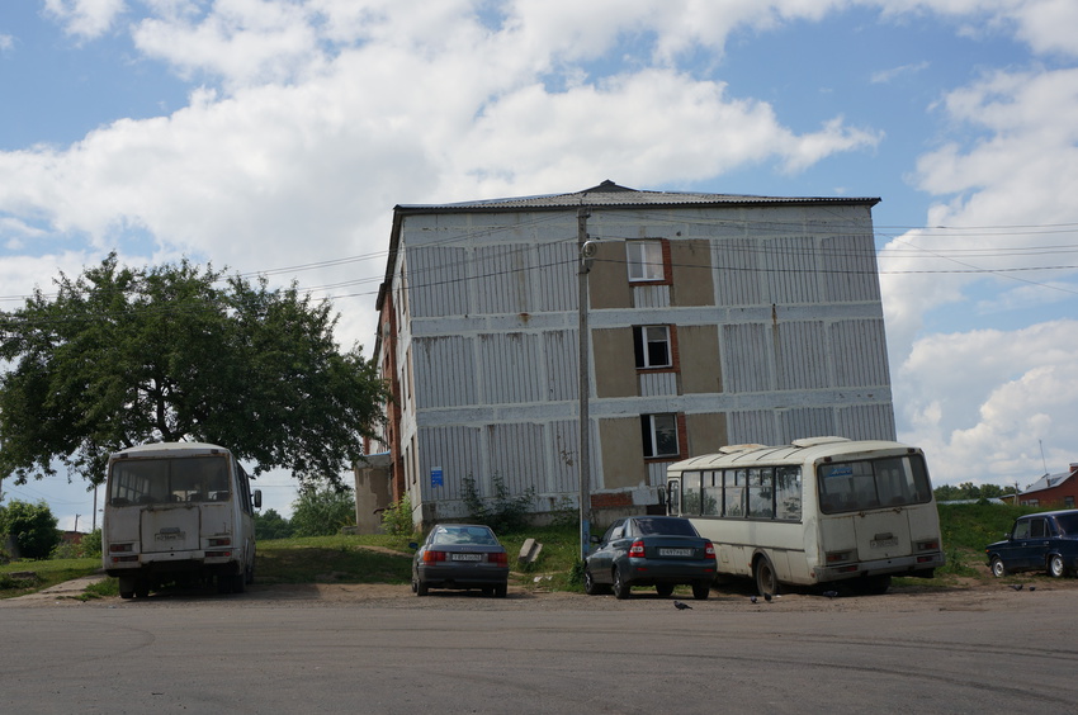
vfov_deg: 31.8
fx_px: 1256
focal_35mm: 42
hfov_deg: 46.5
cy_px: 358
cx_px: 539
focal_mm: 28
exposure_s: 1/250
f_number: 9
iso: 100
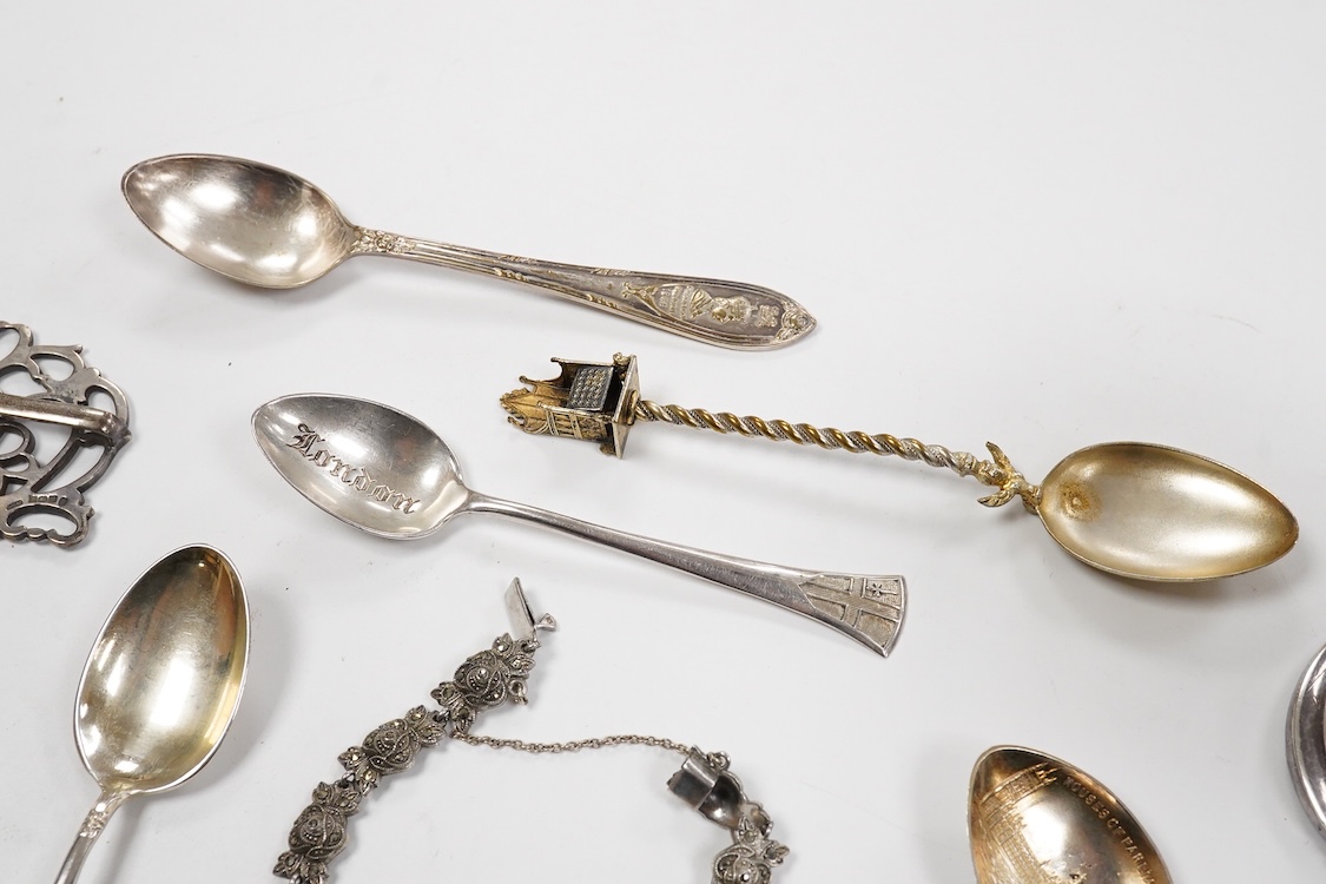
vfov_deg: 29.9
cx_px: 663
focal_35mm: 45
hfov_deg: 43.6
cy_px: 442
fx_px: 1657
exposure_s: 1/100
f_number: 16
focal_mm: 30
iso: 2500
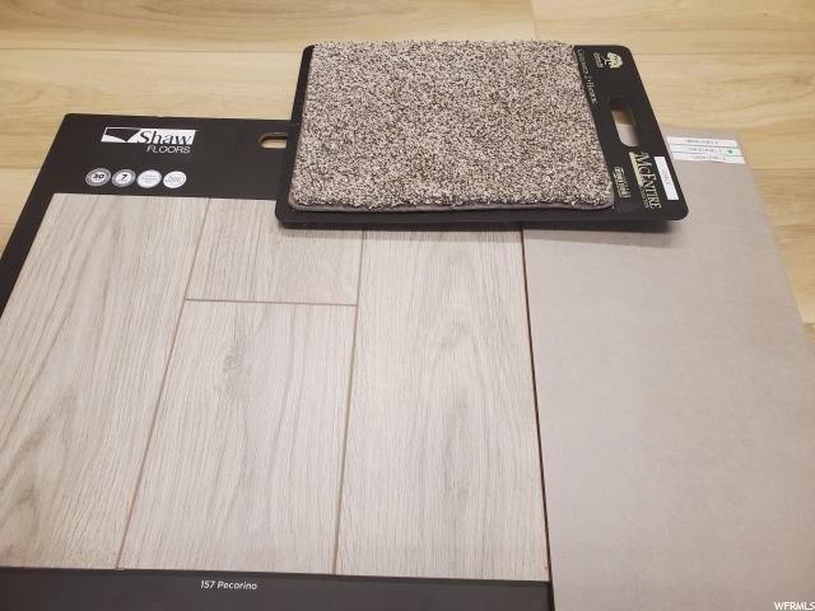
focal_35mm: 26
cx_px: 408
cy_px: 306
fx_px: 612
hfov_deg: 67.3
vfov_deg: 53.1
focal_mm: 4.3
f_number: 2.4
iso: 320
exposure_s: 1/40
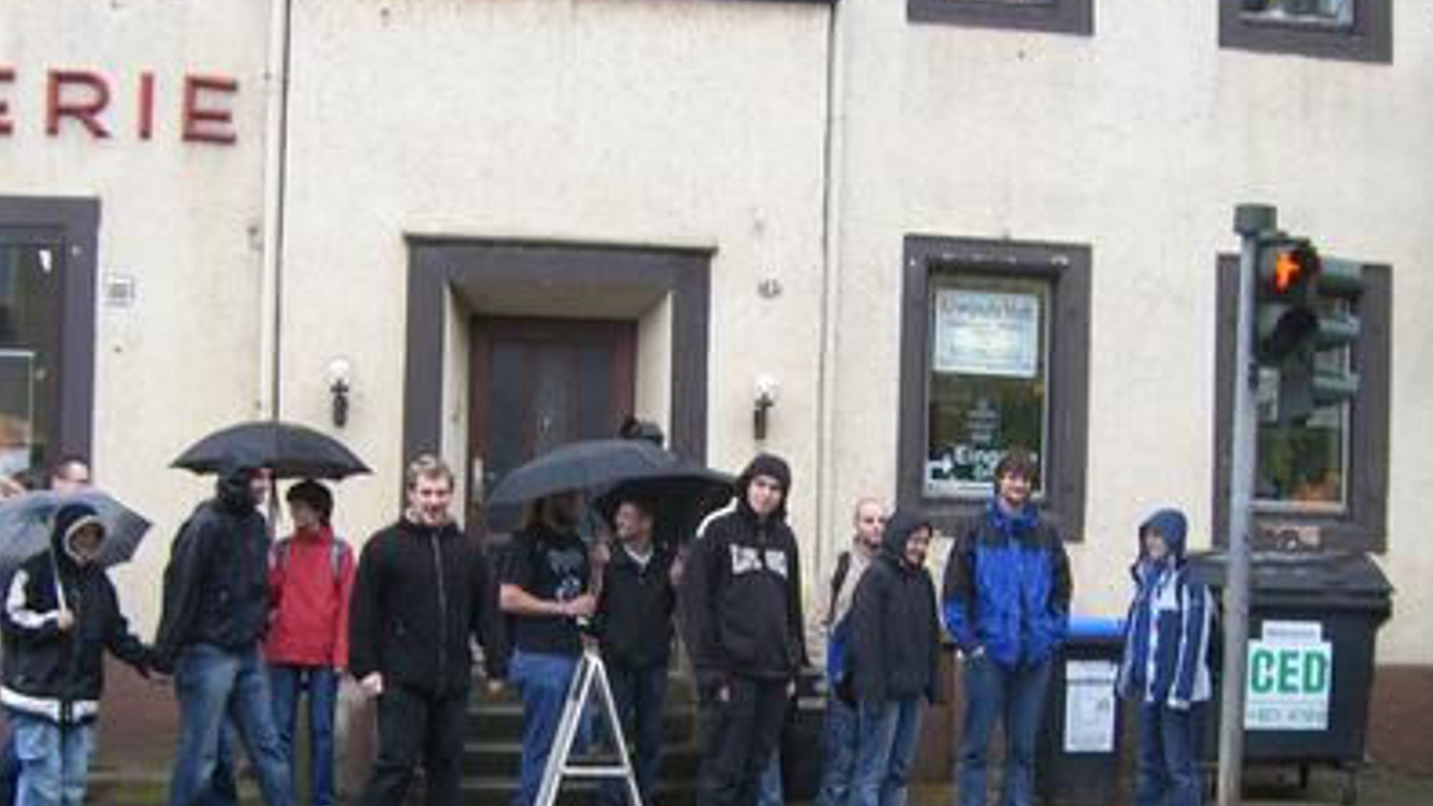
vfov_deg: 17.9
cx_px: 813
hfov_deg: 31.4
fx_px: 2545
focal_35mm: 67
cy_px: 585
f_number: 2.7
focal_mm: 6.2
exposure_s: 1/160
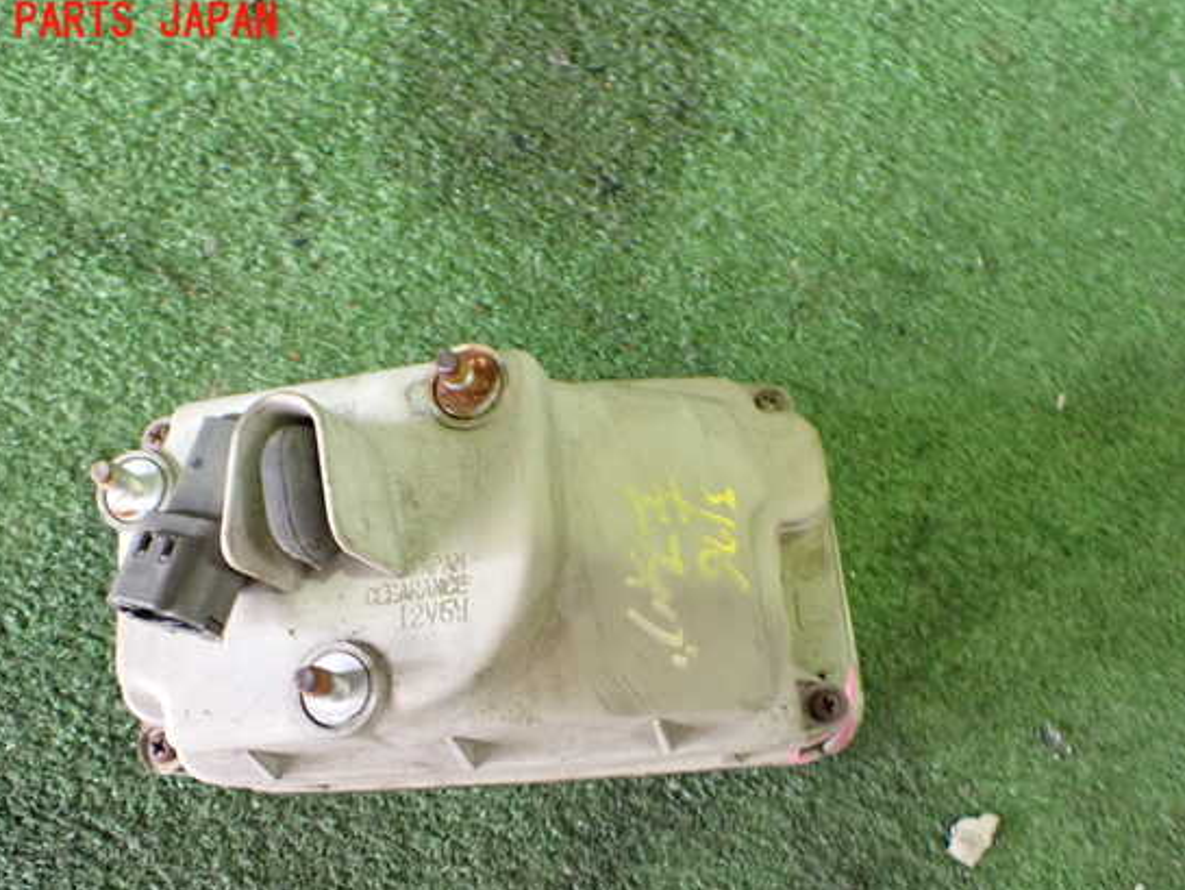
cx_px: 535
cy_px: 485
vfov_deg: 42.9
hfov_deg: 55.2
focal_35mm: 33
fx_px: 1130
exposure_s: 1/60
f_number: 2.3
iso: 800
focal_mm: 5.4
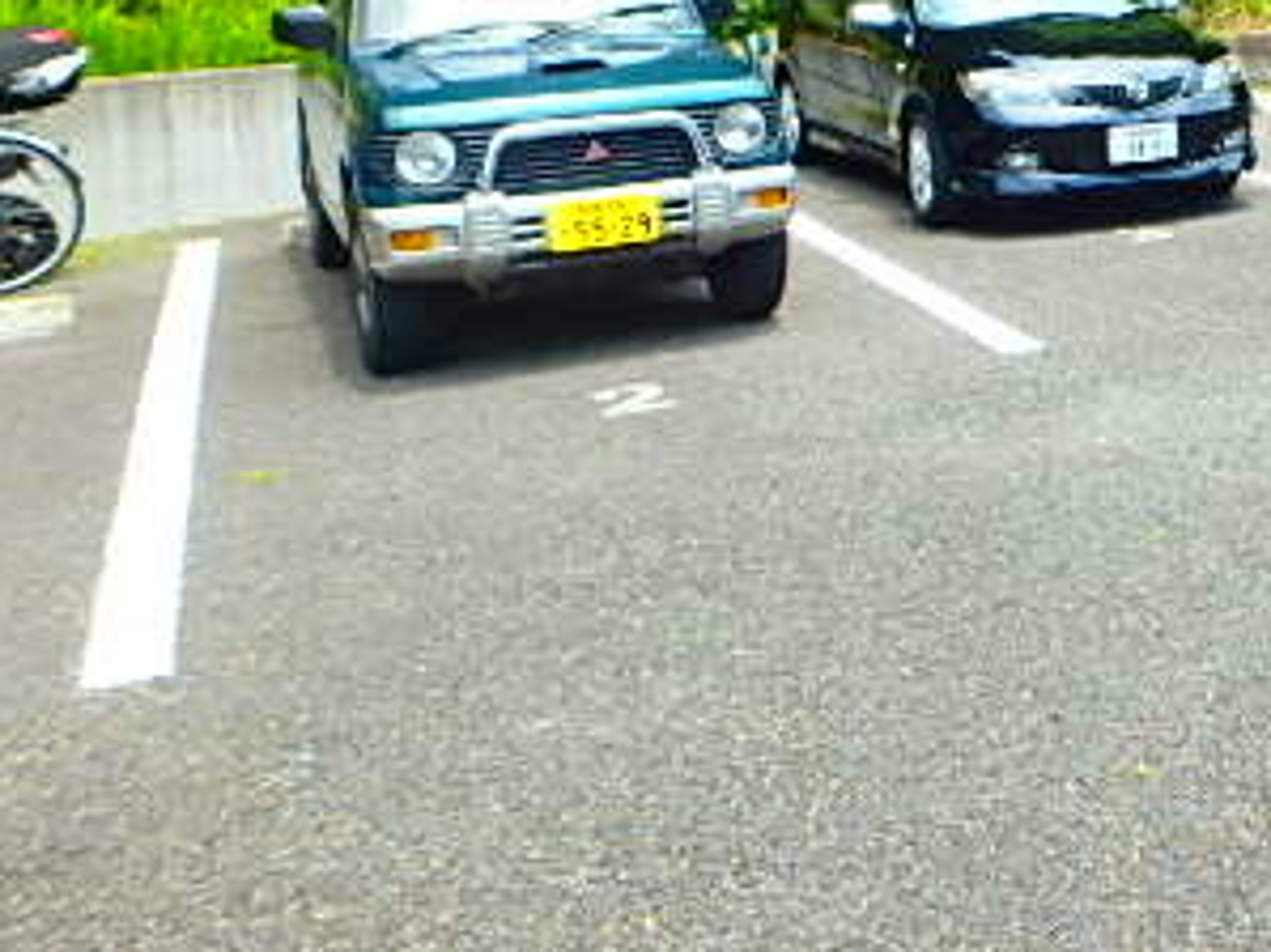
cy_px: 64
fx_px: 1652
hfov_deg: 36.6
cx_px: 1343
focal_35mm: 45
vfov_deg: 30.5
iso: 125
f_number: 3.5
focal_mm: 3.7
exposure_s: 1/250
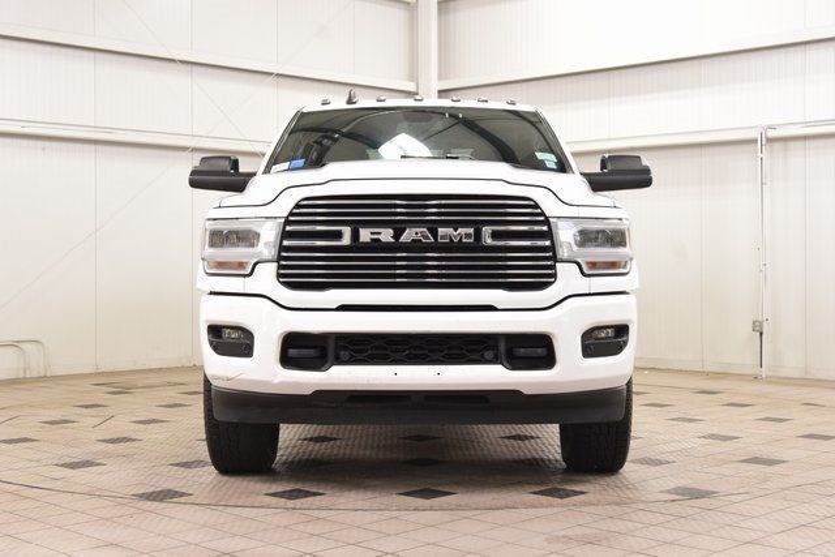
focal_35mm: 54
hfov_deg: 36.9
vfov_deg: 25.1
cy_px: 278
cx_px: 418
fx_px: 1253
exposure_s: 1/60
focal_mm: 36
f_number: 7.1
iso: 1600
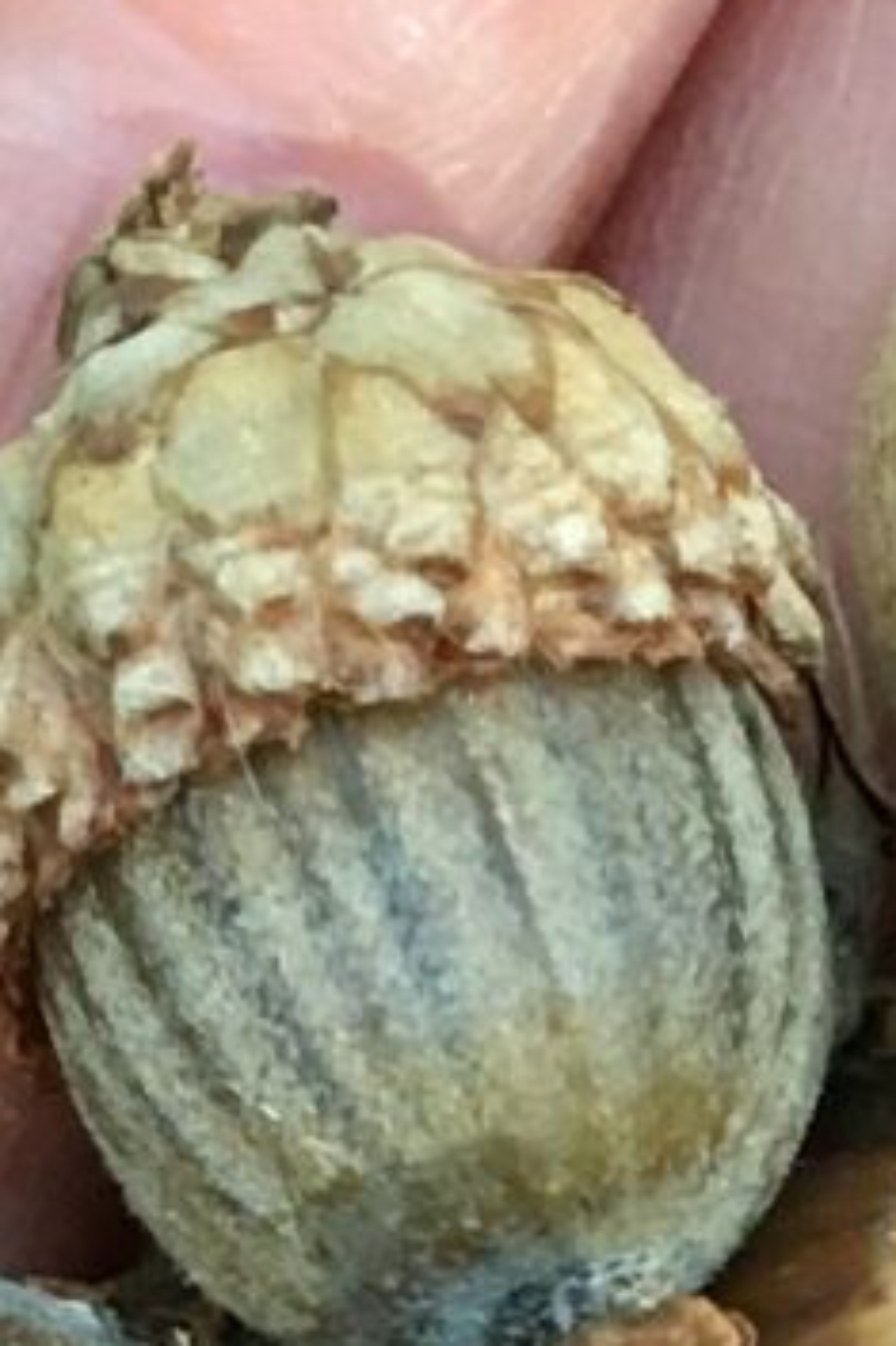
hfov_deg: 6.3
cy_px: 3001
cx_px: 362
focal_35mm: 219
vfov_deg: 8.7
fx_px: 8183
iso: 80
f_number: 2.2
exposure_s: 1/30
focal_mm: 4.15
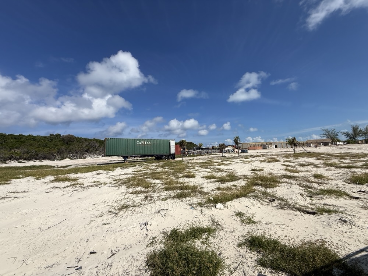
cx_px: 184
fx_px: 149
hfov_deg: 102.1
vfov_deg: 85.7
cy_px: 138
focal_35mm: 14
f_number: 2.2
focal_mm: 2.22
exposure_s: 1/6803
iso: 64
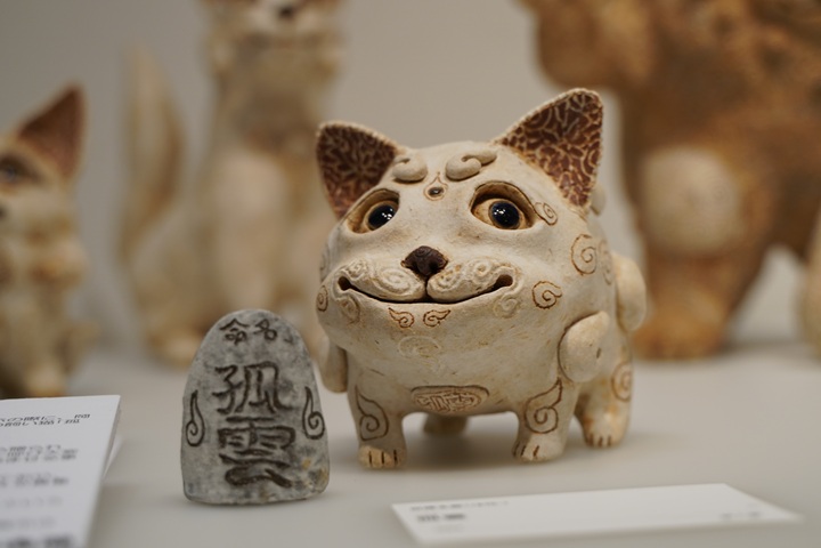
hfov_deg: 31.2
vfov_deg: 21.1
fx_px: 1471
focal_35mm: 64
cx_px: 410
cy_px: 274
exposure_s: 1/80
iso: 400
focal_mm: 43
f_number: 2.8
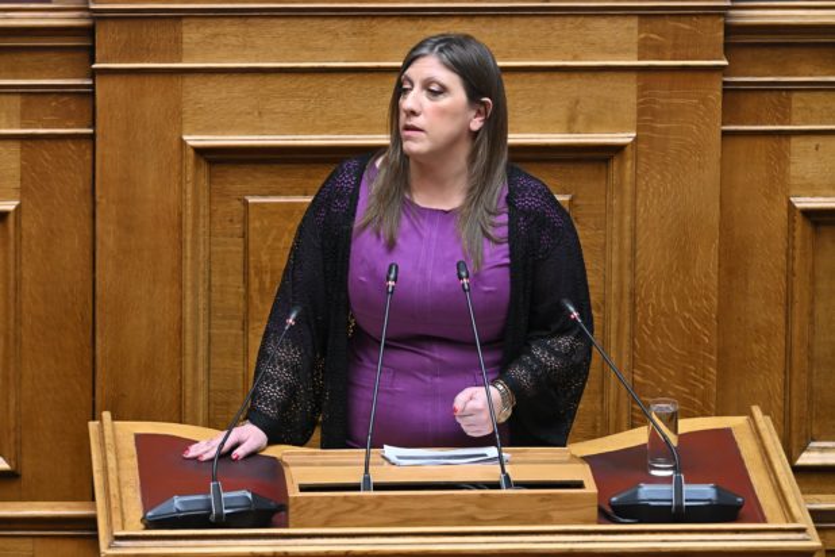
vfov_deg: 4.0
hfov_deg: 6.1
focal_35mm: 340
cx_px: 418
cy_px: 278
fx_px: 7885
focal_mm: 340
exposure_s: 1/250
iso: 4000
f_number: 6
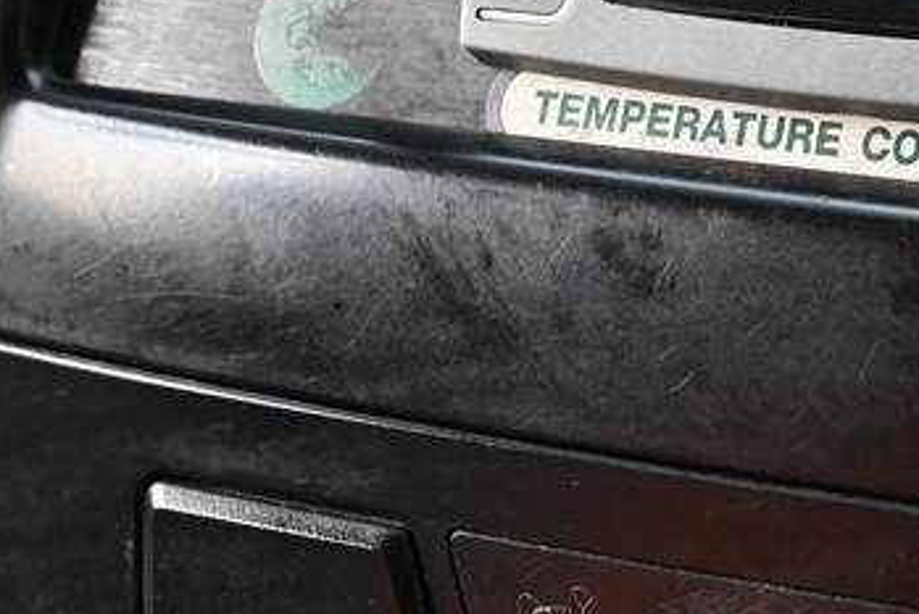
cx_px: 869
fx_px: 3218
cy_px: -40
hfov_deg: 16.0
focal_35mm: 126
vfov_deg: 10.8
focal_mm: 40
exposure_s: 1/40
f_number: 8
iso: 640
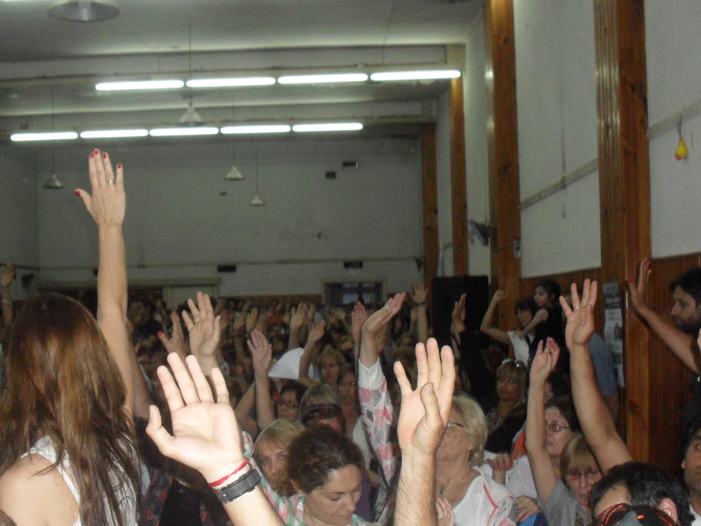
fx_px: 992
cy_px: 333
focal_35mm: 49
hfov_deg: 38.9
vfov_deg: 29.5
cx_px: 322
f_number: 3.2
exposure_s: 1/45
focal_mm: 6.3
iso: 240
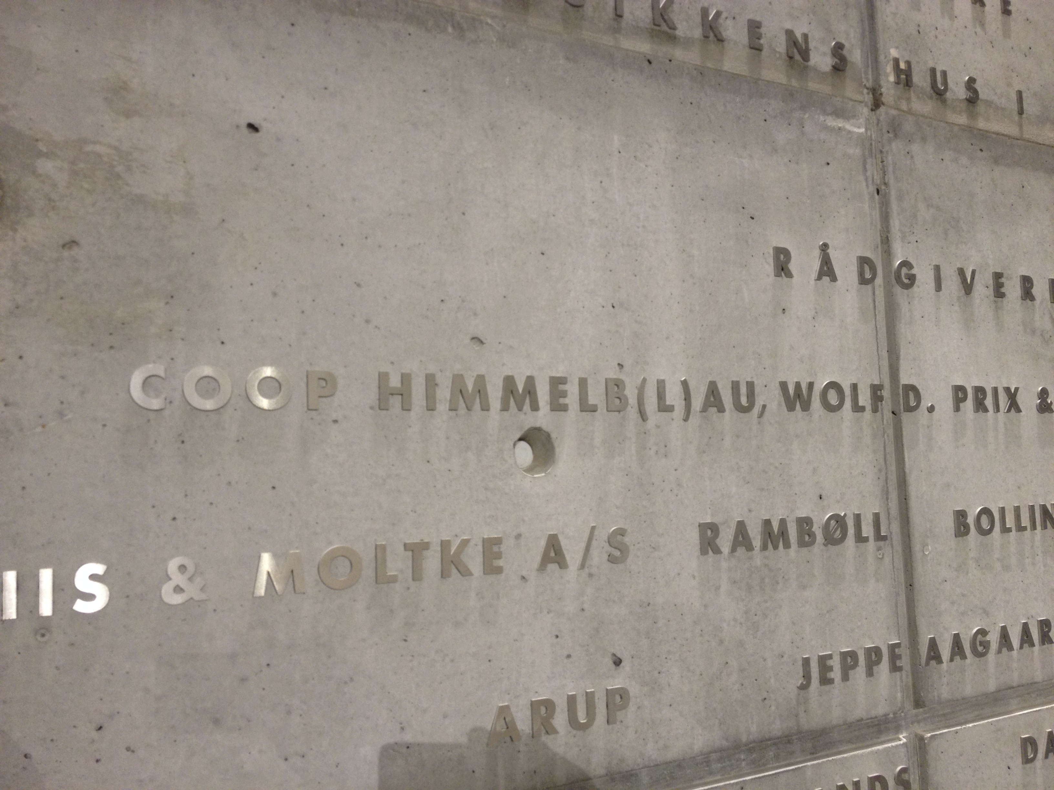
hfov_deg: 52.6
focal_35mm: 35
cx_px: 527
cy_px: 395
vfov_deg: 40.7
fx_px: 1066
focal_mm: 4.28
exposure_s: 1/20
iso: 100
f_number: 2.4
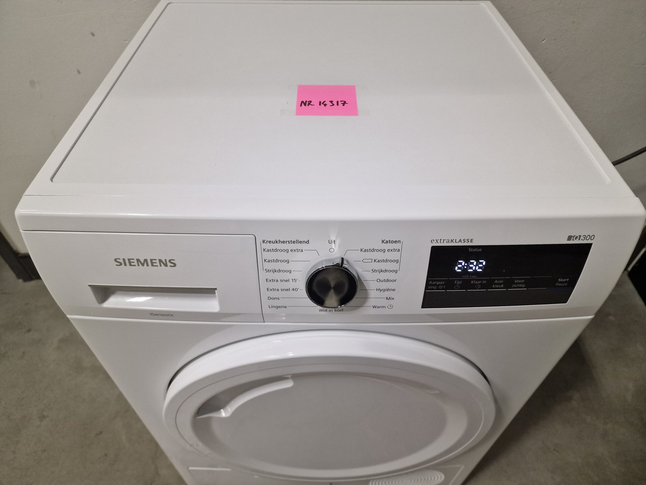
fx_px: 429
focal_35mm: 23
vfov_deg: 58.9
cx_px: 323
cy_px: 242
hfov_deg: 73.9
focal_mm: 6.4
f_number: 1.8
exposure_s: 1/100
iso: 320
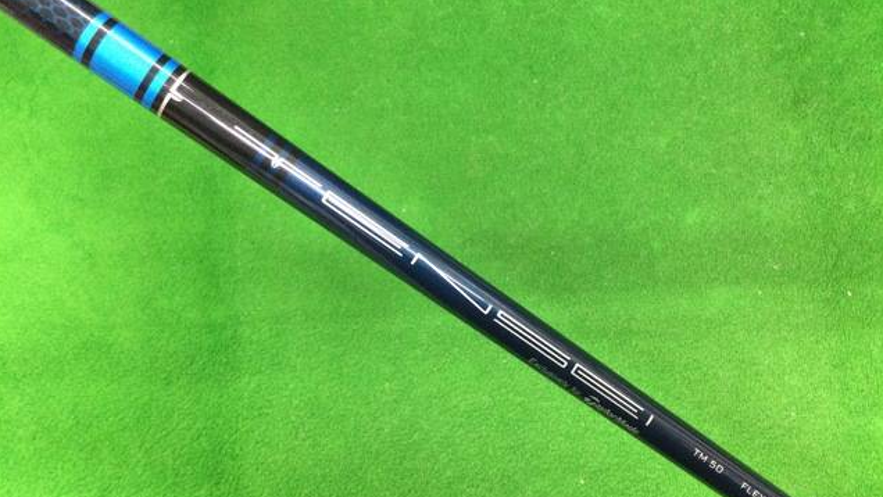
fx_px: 796
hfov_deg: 58.0
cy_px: 285
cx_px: 440
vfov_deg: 34.6
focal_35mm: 34
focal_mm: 3.3
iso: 200
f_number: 2.4
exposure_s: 1/24
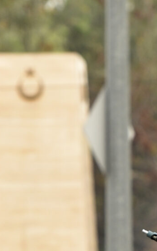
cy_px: 449
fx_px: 4971
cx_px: 178
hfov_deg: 1.8
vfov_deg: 2.9
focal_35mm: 726
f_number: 5.6
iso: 400
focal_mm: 155
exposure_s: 1/200
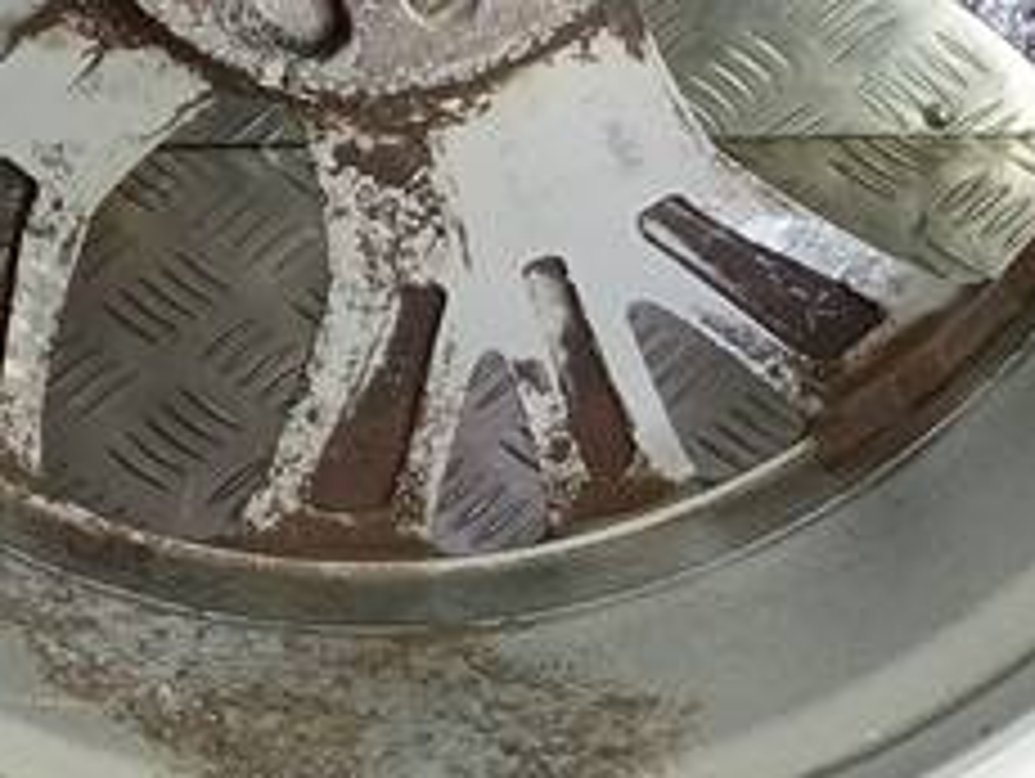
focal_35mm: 120
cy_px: -292
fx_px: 3592
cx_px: 68
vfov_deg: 11.9
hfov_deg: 16.2
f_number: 1.6
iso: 198
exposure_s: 1/50
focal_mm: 4.11
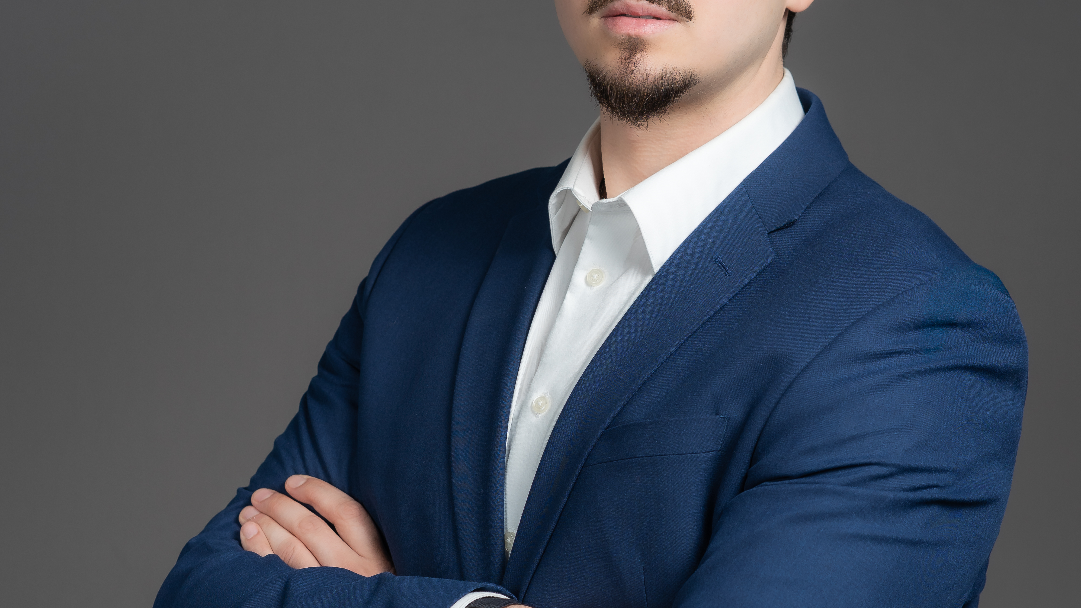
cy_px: 416
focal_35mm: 134
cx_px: 540
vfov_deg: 9.0
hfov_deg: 16.0
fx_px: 3841
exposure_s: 1/160
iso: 160
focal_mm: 85
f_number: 5.6
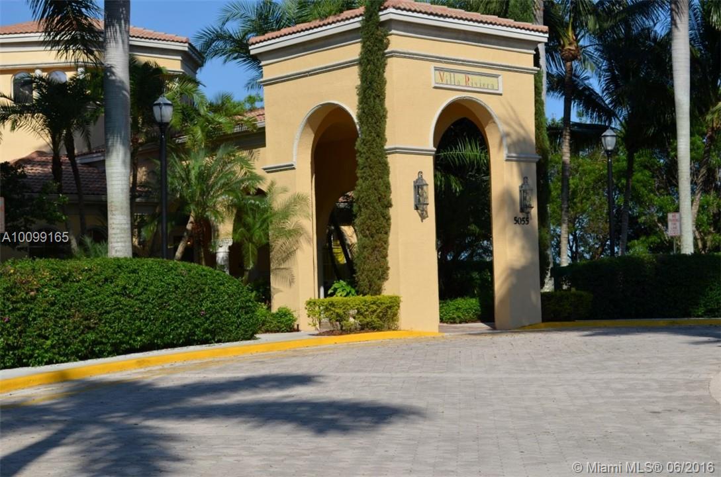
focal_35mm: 69
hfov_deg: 29.3
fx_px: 1378
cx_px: 360
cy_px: 238
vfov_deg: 19.6
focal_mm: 46
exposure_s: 1/320
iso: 100
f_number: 9
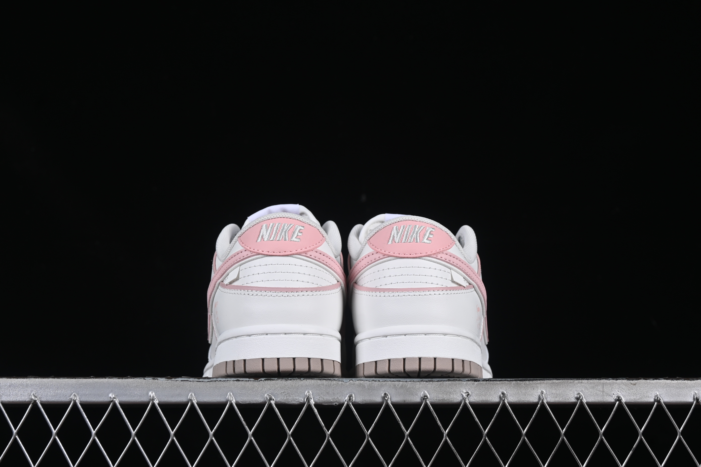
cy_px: 234
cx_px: 350
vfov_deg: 18.2
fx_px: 1460
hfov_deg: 27.0
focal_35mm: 75
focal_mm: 50
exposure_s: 1/80
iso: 160
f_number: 8
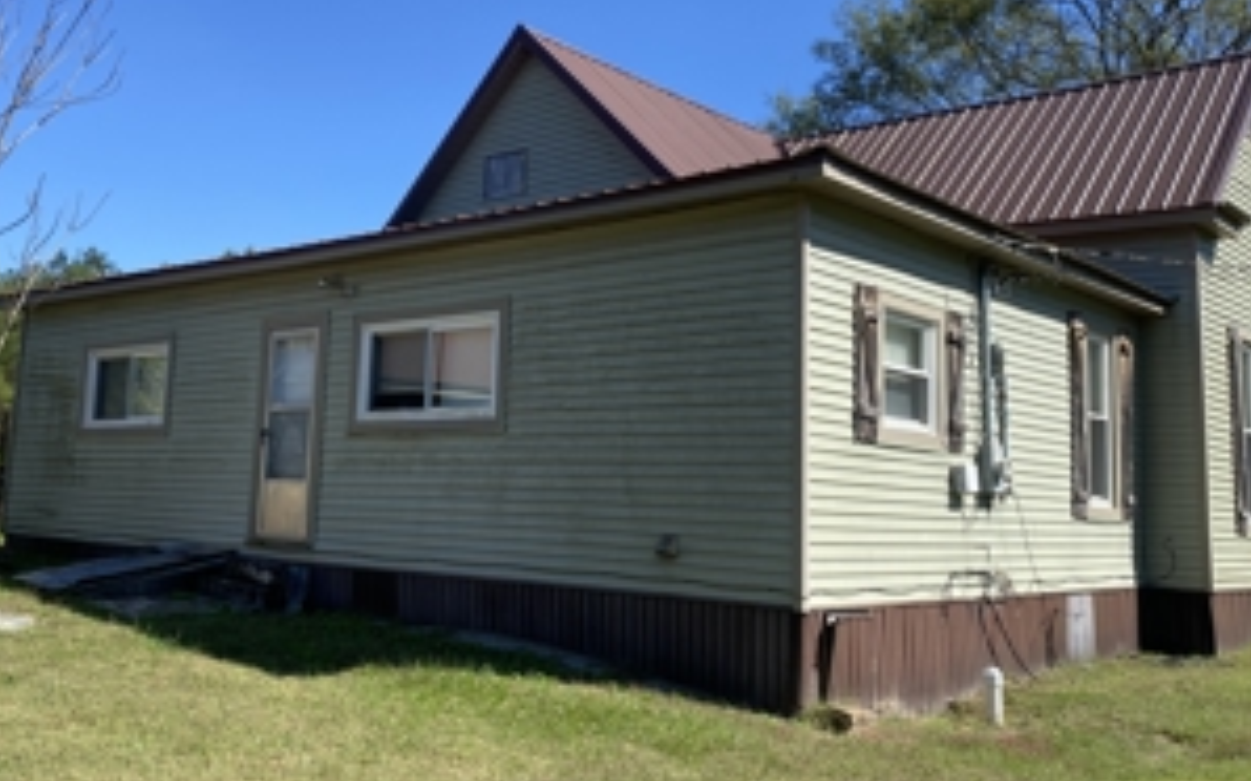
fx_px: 1261
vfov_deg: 34.3
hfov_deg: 52.7
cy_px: 323
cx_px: 584
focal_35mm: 37
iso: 32
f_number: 1.8
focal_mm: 4.25
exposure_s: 1/2066
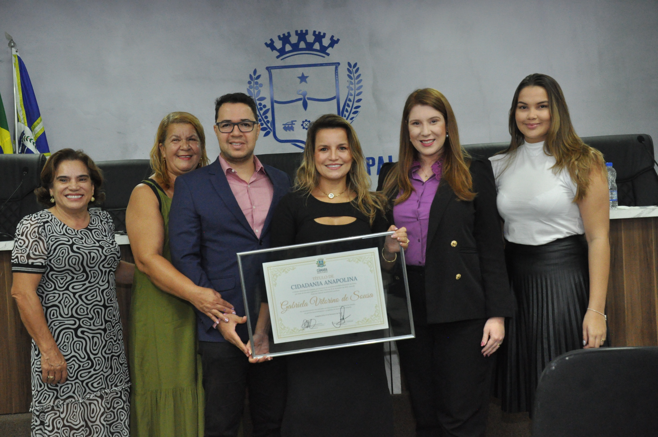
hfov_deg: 43.7
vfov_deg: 29.8
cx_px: 329
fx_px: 821
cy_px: 218
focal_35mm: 45
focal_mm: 30
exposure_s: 1/60
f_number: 7.1
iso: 2000
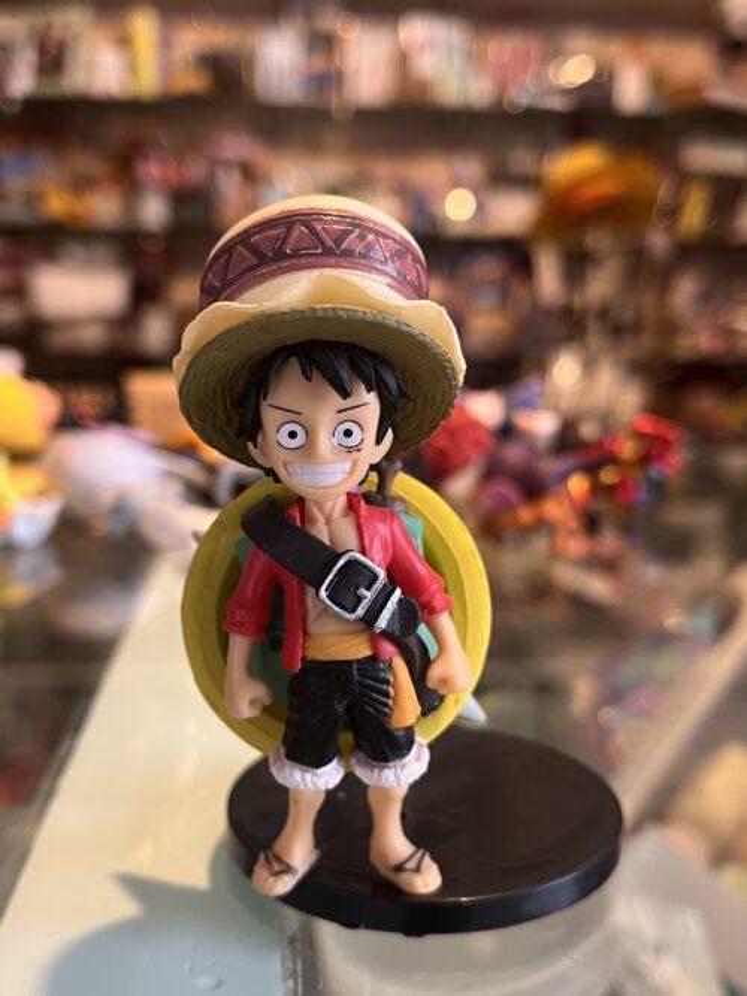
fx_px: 748
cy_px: 498
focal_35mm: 26
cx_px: 374
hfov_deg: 53.0
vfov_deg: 67.3
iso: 160
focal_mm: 5.1
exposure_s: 1/50
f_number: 1.6
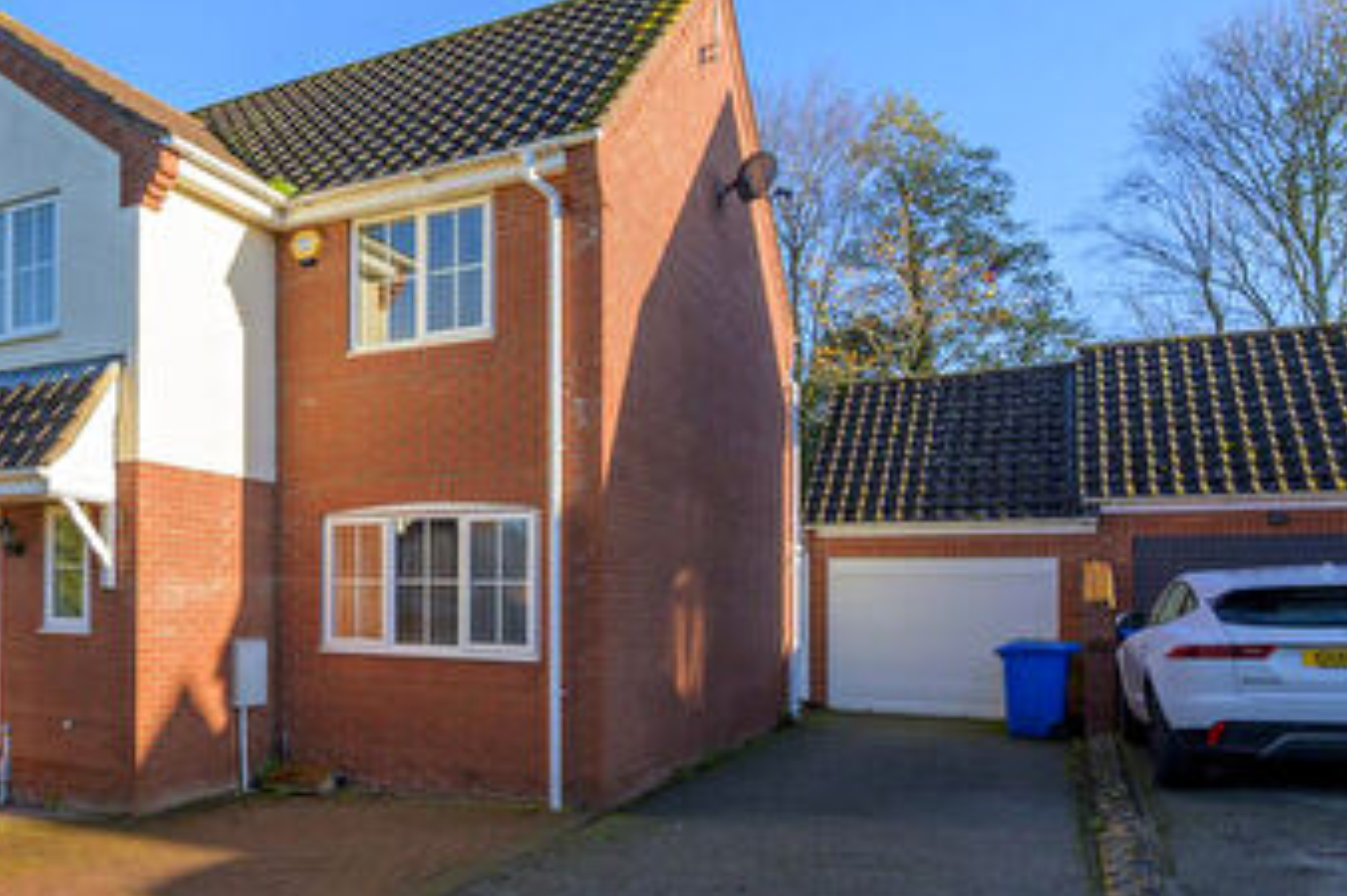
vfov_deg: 44.9
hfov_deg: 56.1
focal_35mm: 29
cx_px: 163
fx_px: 1085
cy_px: 404
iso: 100
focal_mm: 14
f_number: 8
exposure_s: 1/125
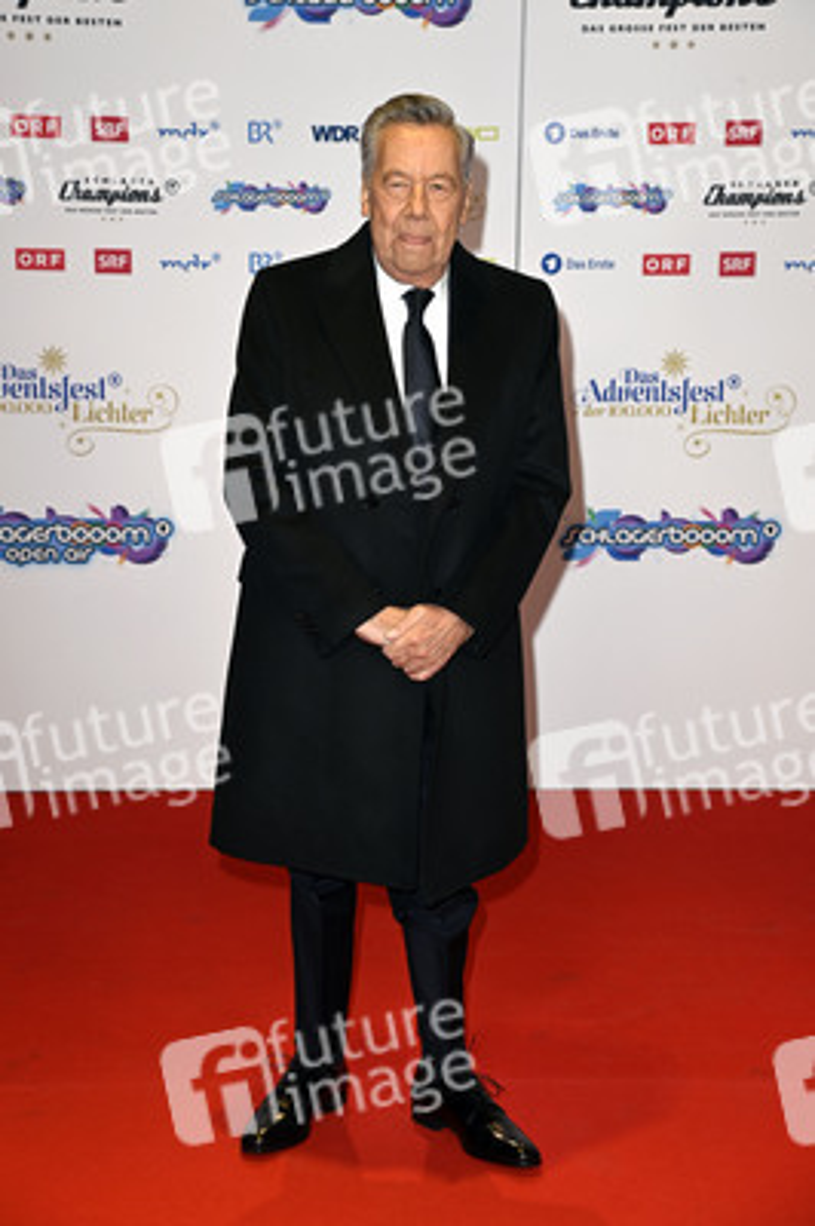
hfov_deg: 19.4
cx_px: 408
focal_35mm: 70
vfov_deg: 28.9
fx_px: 2381
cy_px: 613
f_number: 5.6
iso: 640
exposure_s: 1/250
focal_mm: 70
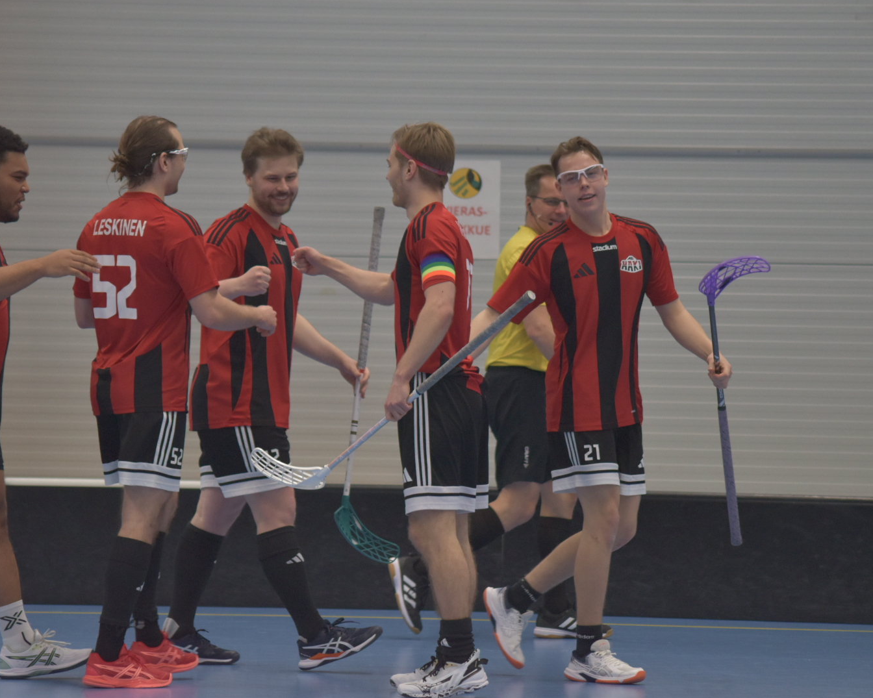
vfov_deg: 7.5
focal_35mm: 207
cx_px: 377
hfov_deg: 9.3
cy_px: 349
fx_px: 5348
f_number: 4.2
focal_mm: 122
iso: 3200
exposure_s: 1/400
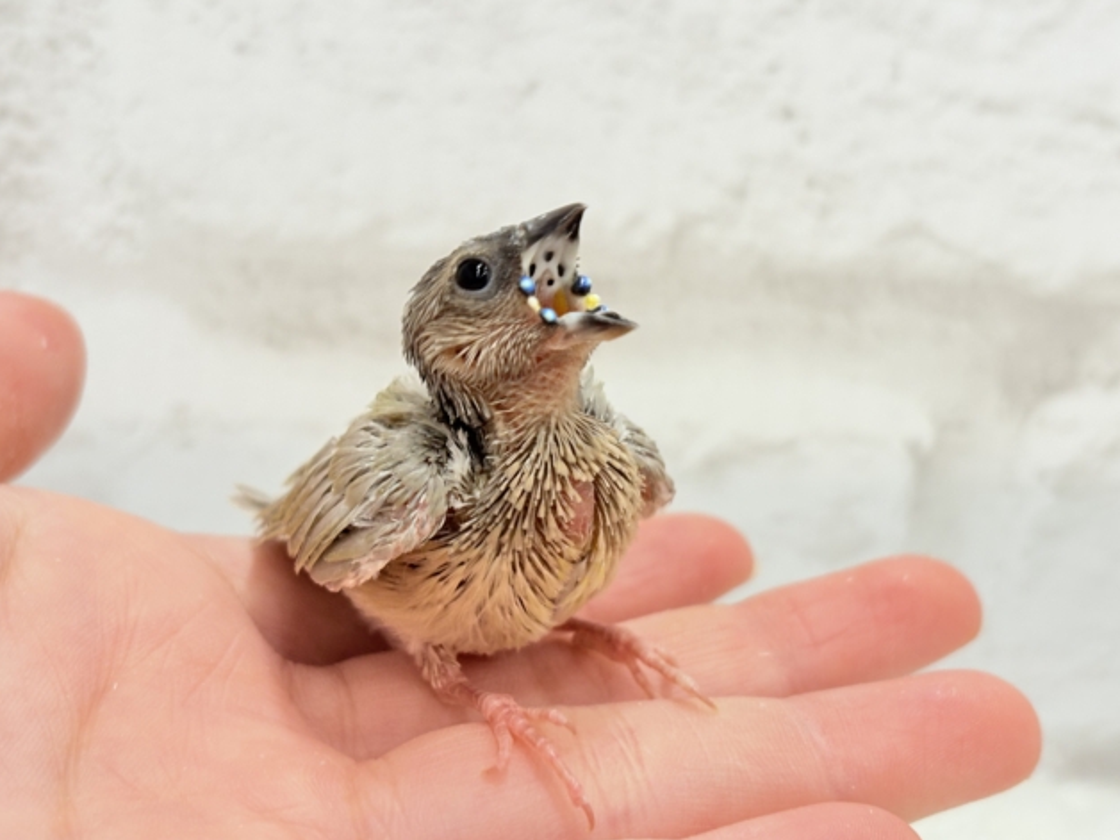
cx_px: 551
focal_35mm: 53
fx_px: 1715
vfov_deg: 27.5
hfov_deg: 36.2
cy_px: 416
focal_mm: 5.96
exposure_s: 1/50
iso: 64
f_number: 1.6
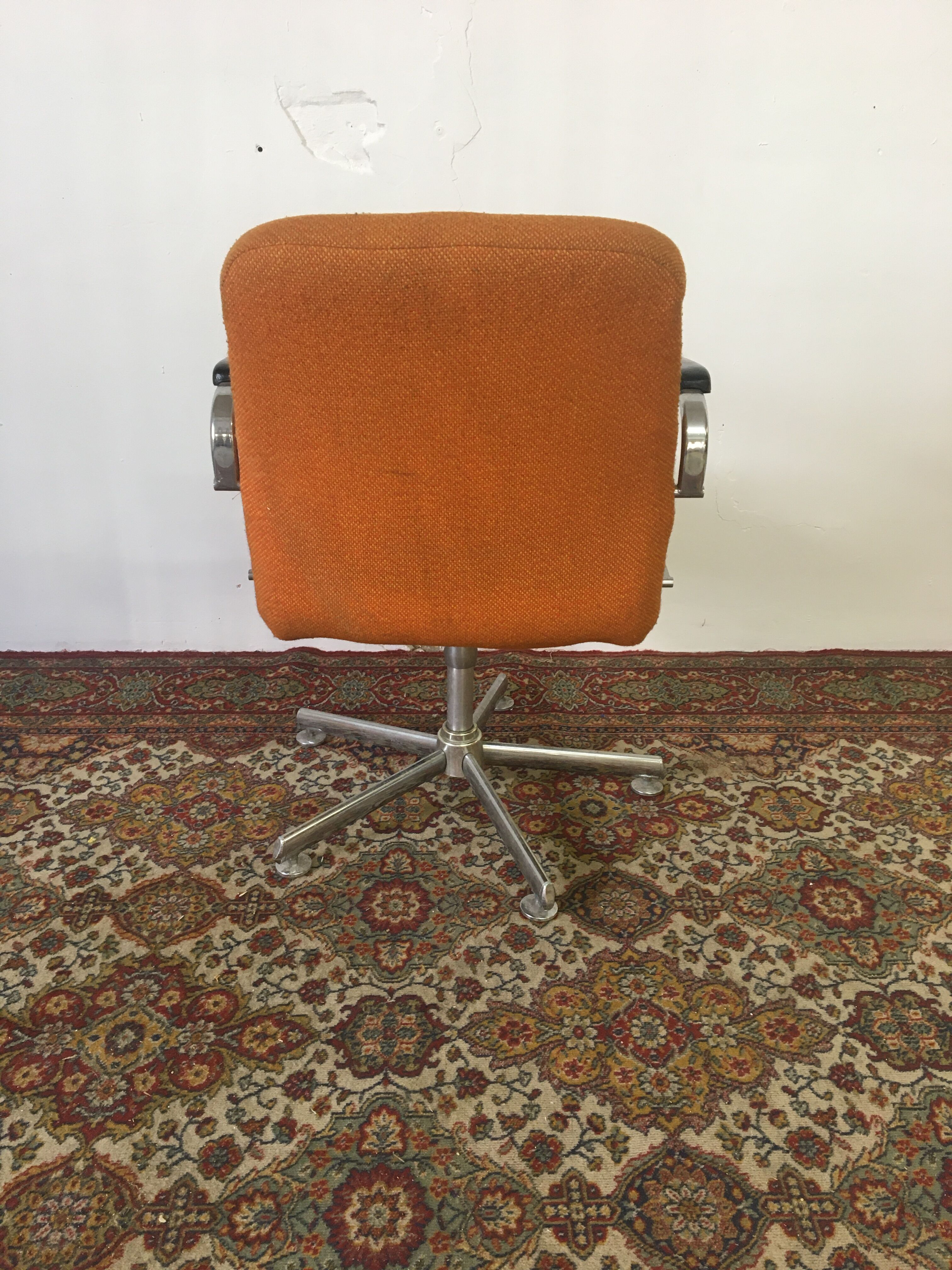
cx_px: 476
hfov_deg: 48.2
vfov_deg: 61.7
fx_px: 1063
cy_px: 635
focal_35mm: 29
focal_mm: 4.15
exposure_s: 1/33
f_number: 2.2
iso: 100
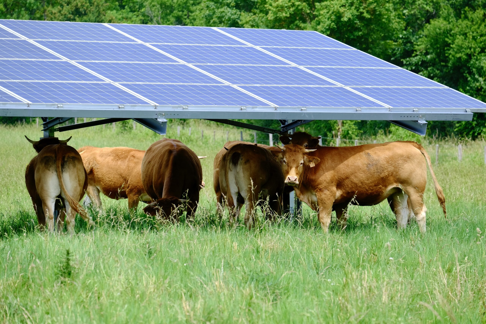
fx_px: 3159
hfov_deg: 8.8
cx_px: 243
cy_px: 162
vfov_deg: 5.9
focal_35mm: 234
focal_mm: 156.1
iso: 160
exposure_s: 1/340
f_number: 5.6
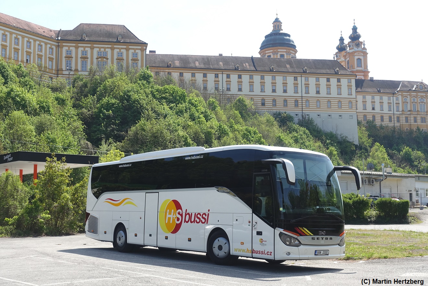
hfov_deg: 41.9
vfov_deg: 28.7
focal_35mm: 47
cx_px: 214
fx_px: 559
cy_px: 143
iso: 125
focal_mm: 17.27
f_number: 5.6
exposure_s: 1/400
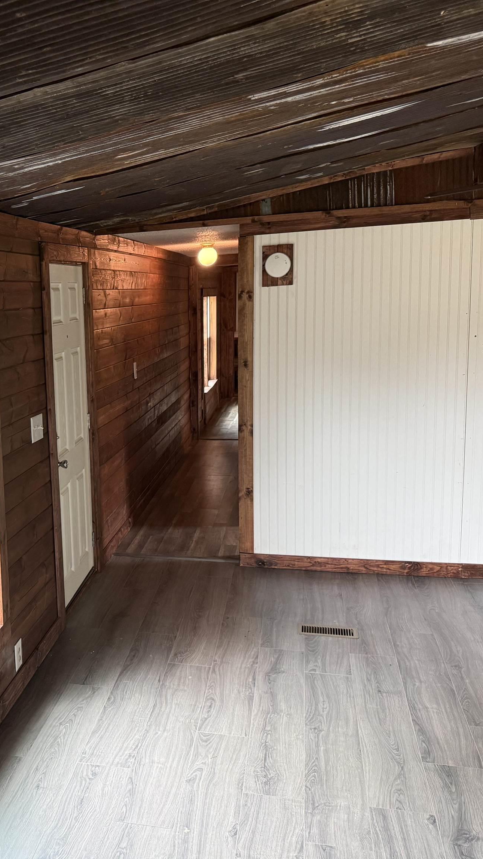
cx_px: 40
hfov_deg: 32.0
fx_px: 797
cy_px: 430
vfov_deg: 56.6
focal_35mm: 35
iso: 320
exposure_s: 1/120
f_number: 1.78
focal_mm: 6.76
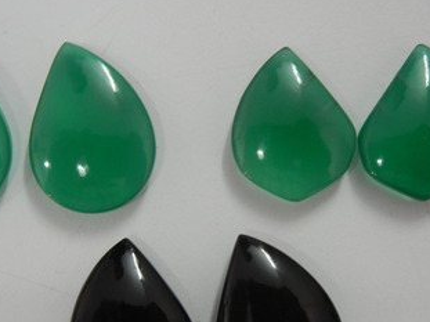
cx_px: 192
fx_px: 1180
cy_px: 229
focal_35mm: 95
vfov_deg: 15.5
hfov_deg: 20.7
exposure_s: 1/11
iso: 400
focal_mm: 10.6
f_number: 4
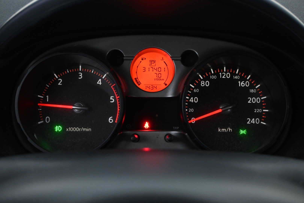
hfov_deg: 43.6
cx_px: 152
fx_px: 380
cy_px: 102
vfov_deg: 29.9
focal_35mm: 45
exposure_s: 1/25
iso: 2000
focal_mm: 30
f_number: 4.8
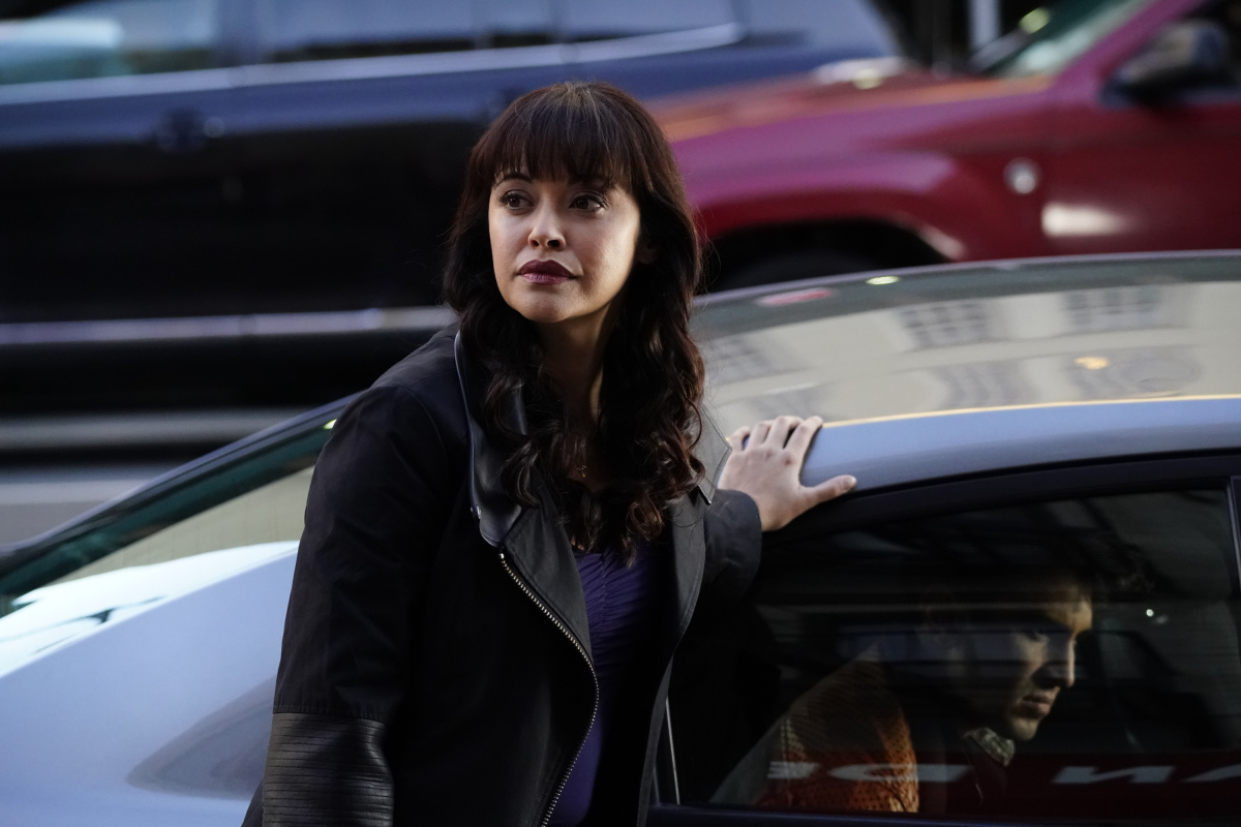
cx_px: 620
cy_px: 414
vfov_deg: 8.0
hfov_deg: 11.9
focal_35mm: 172
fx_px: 5929
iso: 6400
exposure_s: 1/800
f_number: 6.3
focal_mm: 172
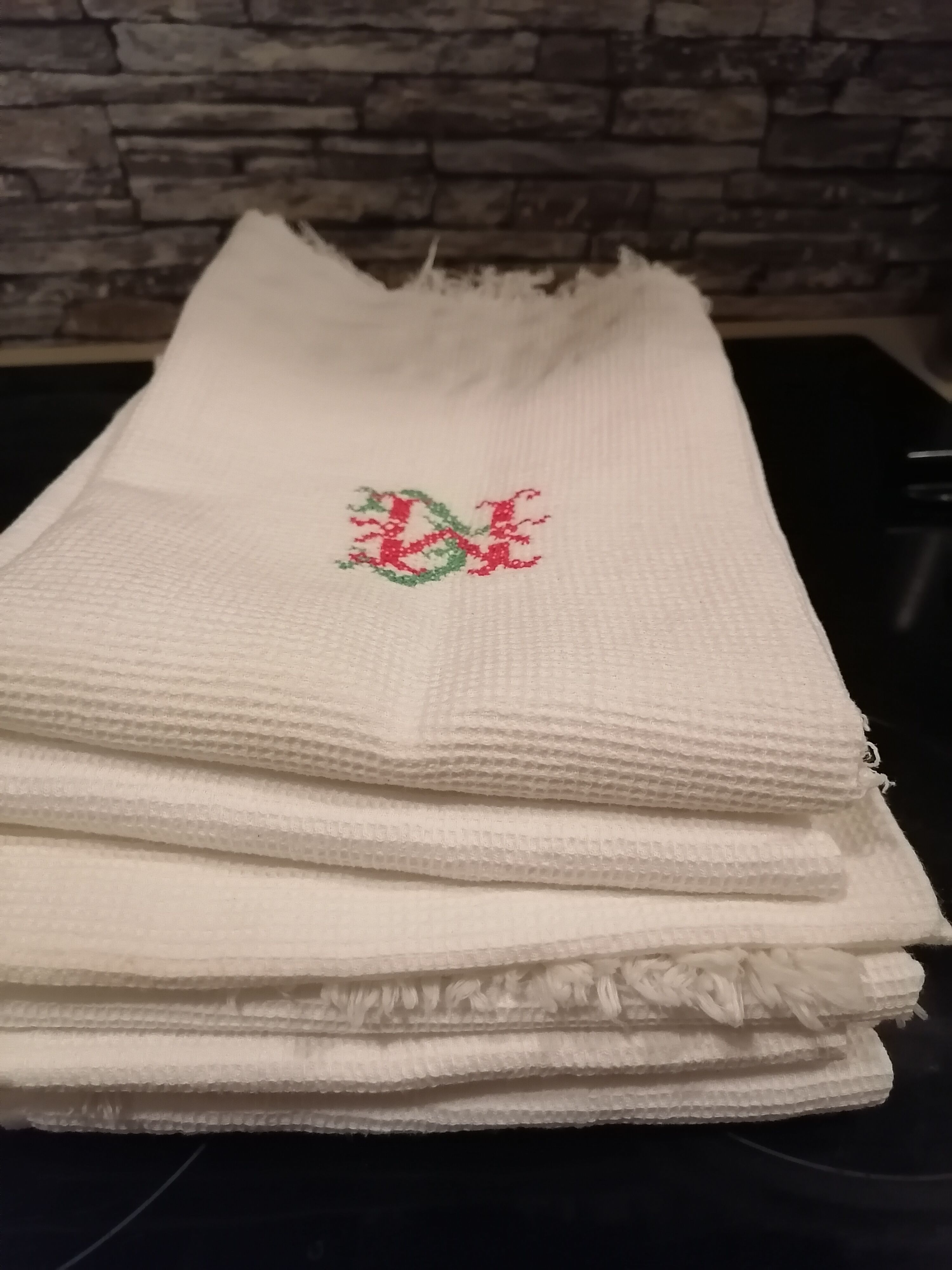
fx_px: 990
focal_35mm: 27
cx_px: 476
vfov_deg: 65.3
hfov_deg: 51.4
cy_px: 635
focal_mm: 5.3
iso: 640
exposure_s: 1/25
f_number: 1.8
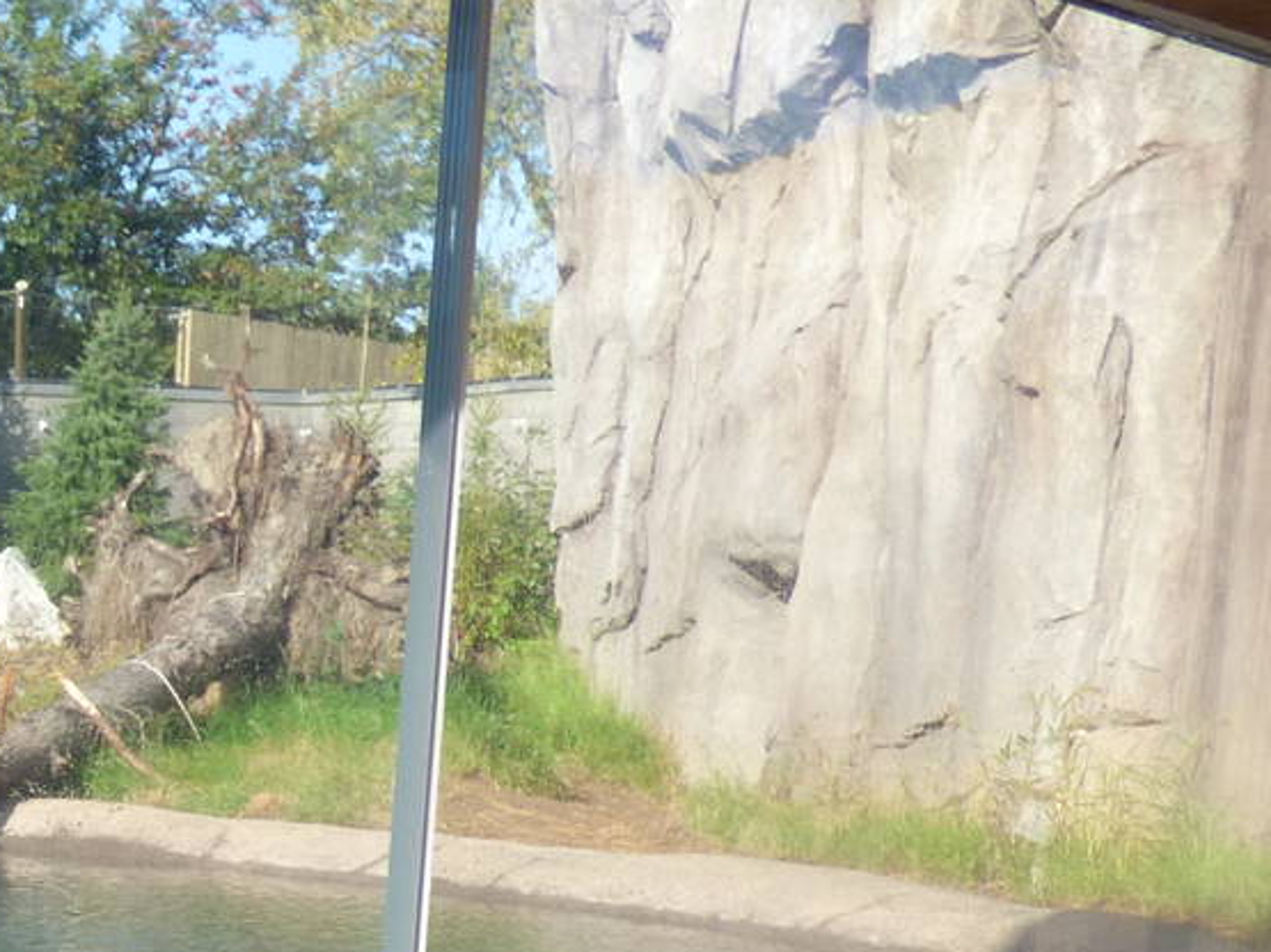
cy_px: 986
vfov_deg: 19.0
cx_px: -360
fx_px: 2753
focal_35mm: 75
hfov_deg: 23.2
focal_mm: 4.61
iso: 100
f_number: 3.1
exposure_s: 1/500
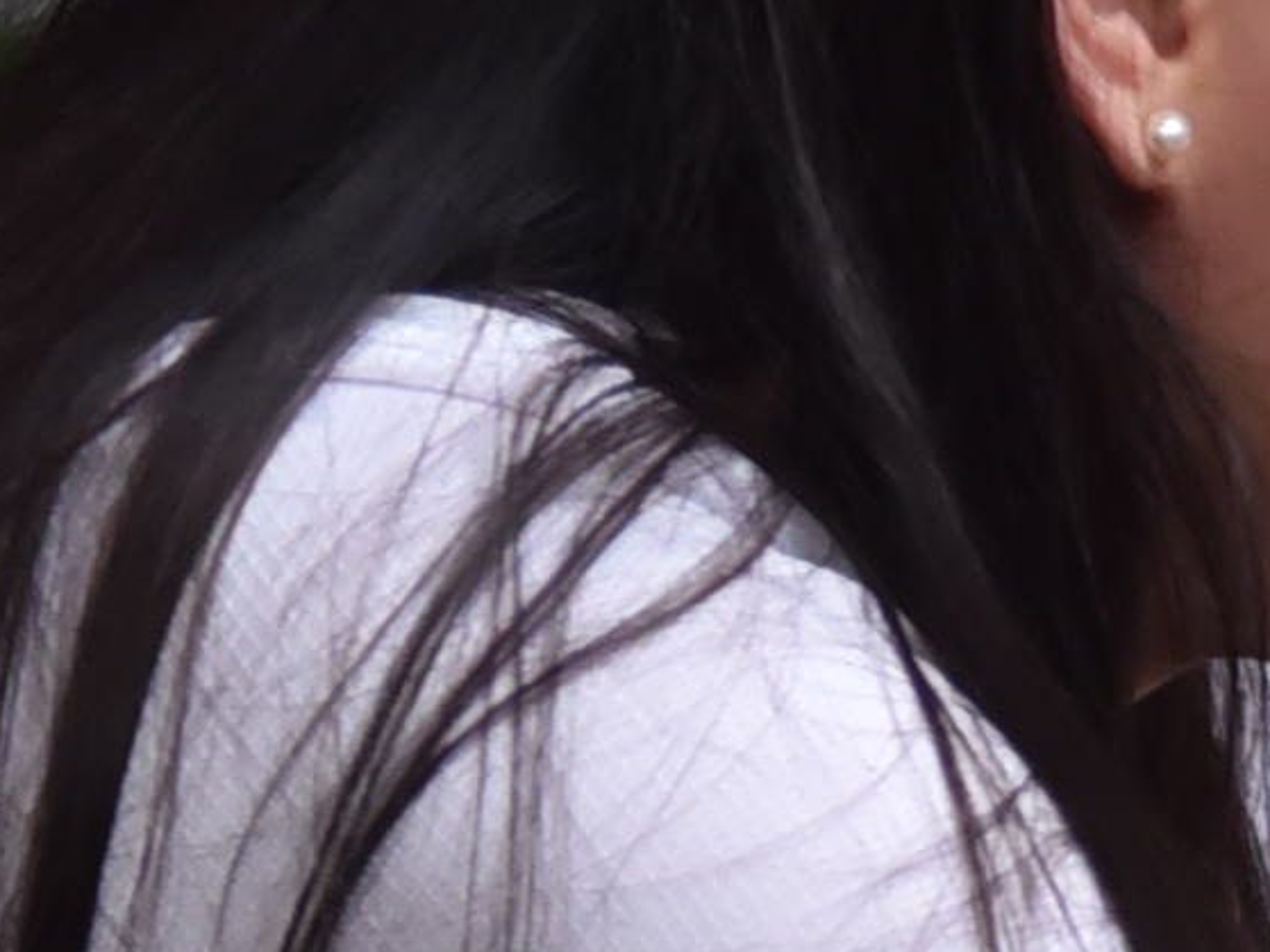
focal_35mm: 450
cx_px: 3422
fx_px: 16506
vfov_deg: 3.3
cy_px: 868
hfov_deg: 4.3
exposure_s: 1/200
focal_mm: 58
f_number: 2.8
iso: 1600
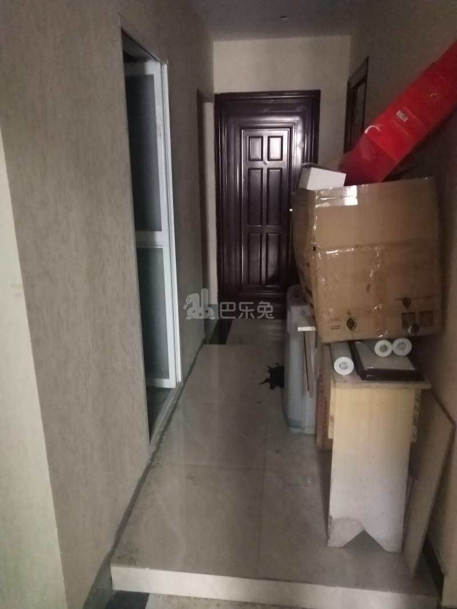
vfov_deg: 60.0
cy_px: 304
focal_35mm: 30
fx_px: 528
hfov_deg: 46.8
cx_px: 228
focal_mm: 3.95
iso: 778
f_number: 1.8
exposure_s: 1/25
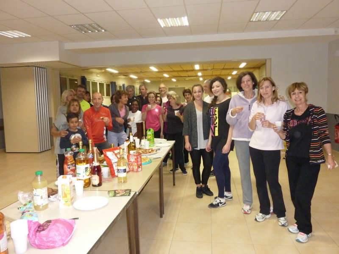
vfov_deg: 54.9
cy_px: 127
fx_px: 245
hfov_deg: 69.4
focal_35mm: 25
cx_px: 170
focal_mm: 4.1
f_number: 3.3
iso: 500
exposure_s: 1/30
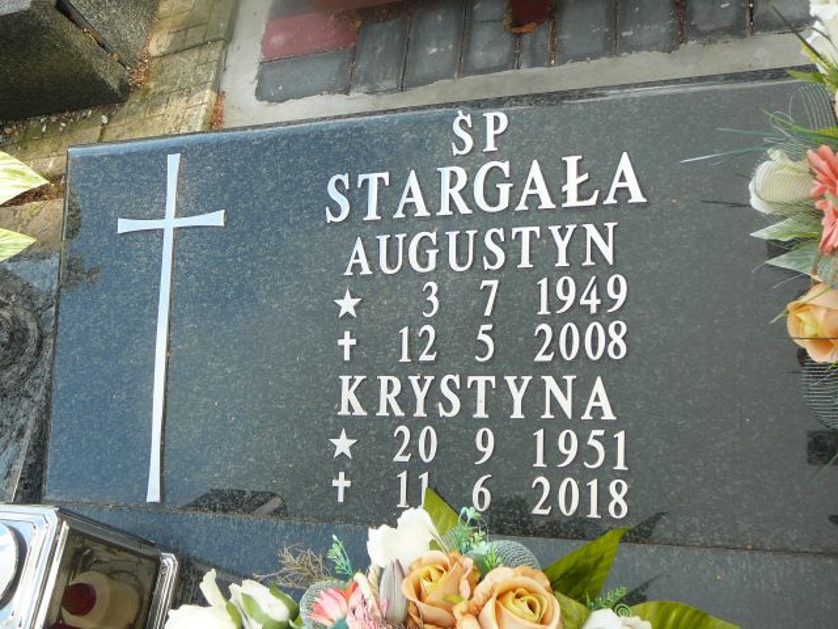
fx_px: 993
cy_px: 314
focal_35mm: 41
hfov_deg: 45.8
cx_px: 419
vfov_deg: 35.1
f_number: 3.1
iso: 80
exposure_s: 1/125
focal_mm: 6.1
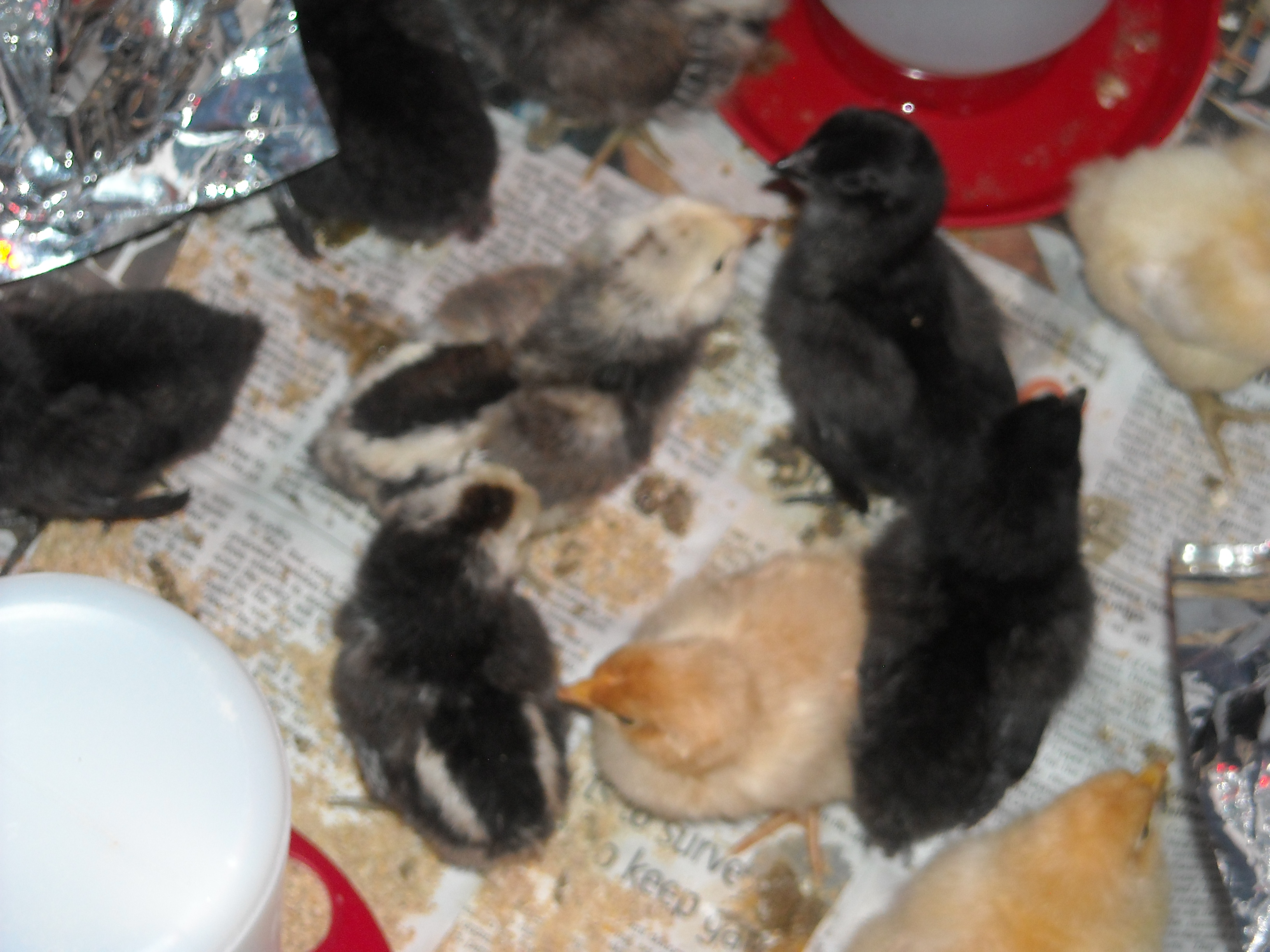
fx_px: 3852
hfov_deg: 18.7
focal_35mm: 105
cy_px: 476
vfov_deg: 14.1
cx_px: 635
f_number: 4.7
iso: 200
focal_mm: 17.1
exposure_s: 1/125
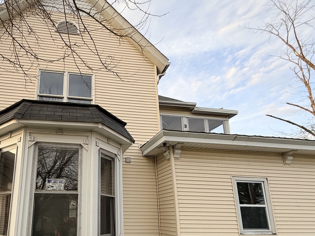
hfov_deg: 73.0
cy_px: 173
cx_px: 95
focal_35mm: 22
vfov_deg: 58.4
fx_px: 200
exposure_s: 1/267
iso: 50
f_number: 2.2
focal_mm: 2.22
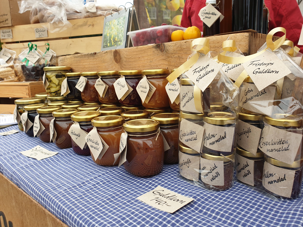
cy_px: 114
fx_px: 228
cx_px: 152
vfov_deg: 53.1
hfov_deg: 67.3
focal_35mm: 26
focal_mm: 4.3
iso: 50
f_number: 2.4
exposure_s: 1/205
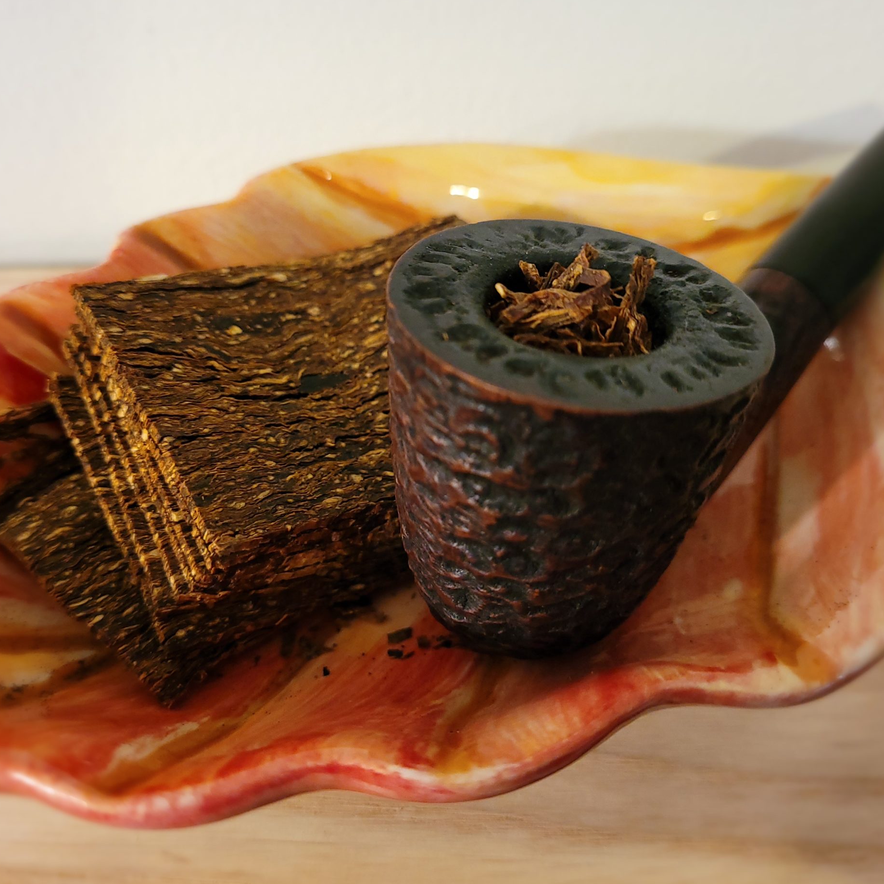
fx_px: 925
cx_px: 424
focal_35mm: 32
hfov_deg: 51.1
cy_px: 441
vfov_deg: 51.1
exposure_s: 1/15
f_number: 1.8
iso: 250
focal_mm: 5.4
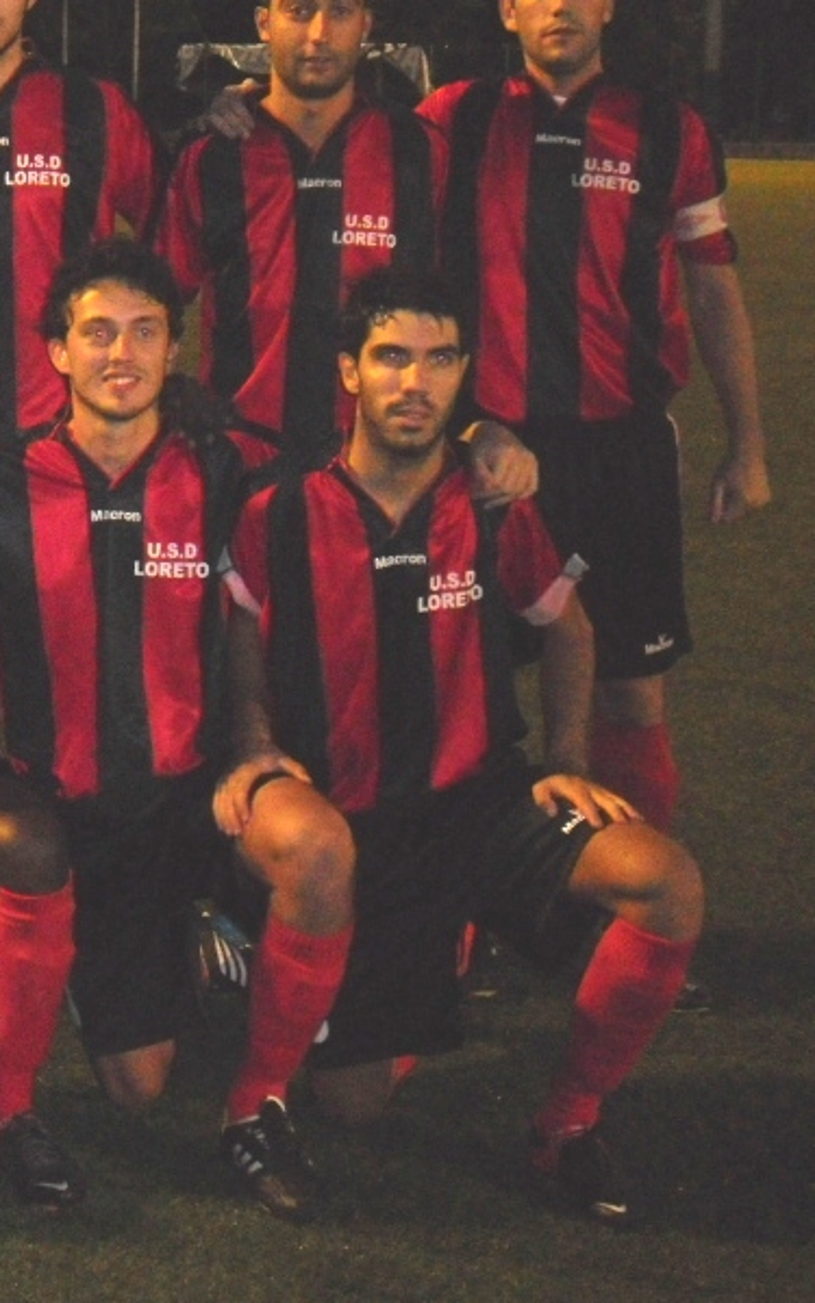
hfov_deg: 15.0
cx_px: -78
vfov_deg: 24.3
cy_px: 486
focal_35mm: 85
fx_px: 3021
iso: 400
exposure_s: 1/45
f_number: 4.5
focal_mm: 8.46
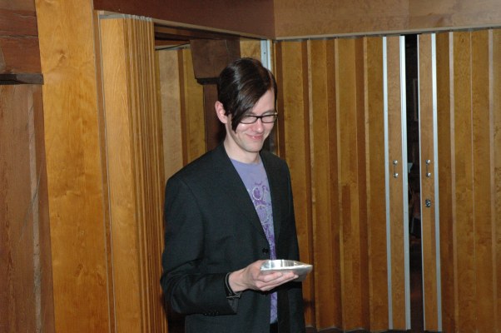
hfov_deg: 29.3
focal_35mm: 69
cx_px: 250
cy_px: 166
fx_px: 959
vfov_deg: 19.7
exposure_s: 1/60
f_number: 7.1
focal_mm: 46
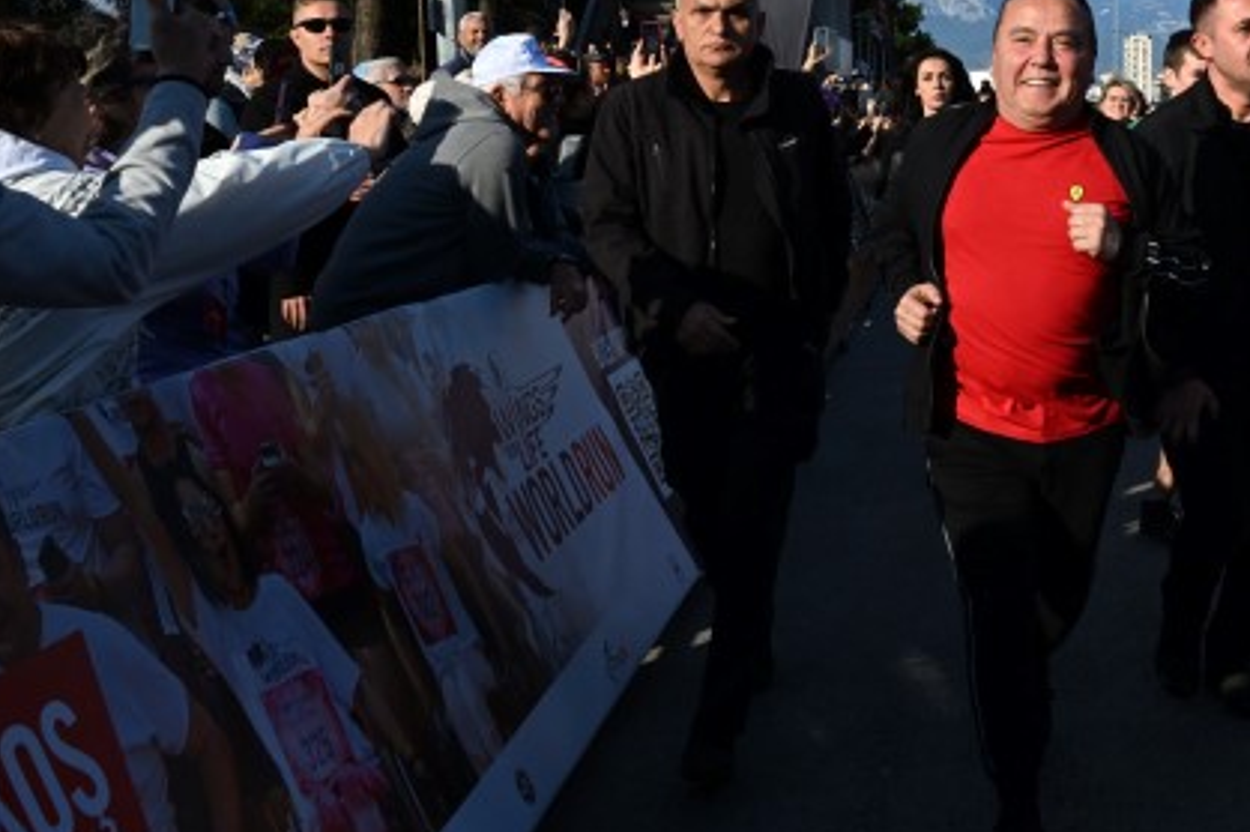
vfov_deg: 26.7
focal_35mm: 50
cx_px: 1065
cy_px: 227
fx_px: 1735
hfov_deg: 37.6
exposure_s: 1/640
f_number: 20
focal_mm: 29
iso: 1250
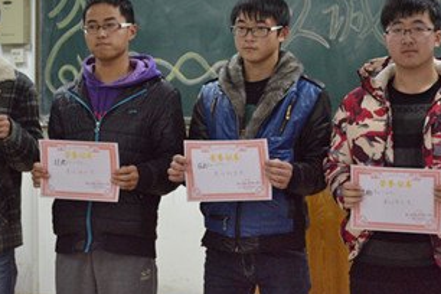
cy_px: 136
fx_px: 1139
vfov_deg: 14.7
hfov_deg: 21.9
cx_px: 202
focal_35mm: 93
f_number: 5
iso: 900
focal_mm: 38
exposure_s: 1/15
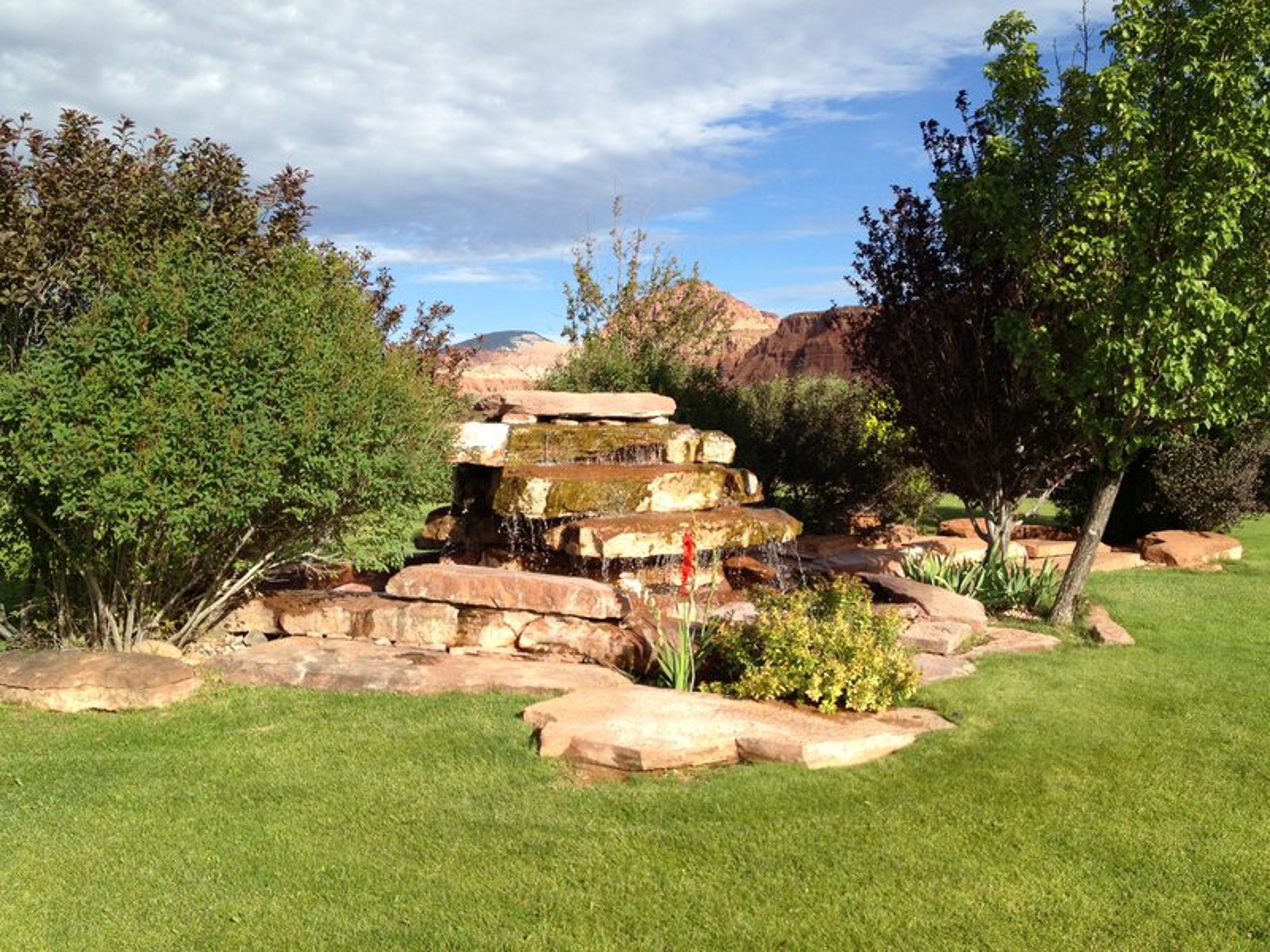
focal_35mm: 35
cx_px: 635
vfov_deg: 40.7
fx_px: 1284
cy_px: 476
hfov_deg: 52.6
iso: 64
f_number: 2.4
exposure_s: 1/1346
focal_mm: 4.28
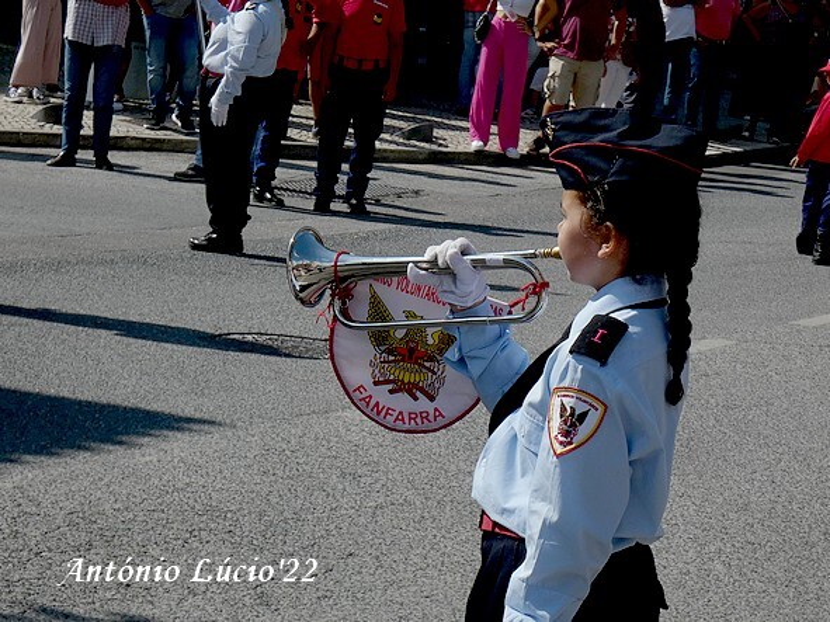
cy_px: 311
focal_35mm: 122
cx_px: 415
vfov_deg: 12.1
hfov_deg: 16.2
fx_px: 2925
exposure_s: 1/800
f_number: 6.3
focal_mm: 21.9
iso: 80
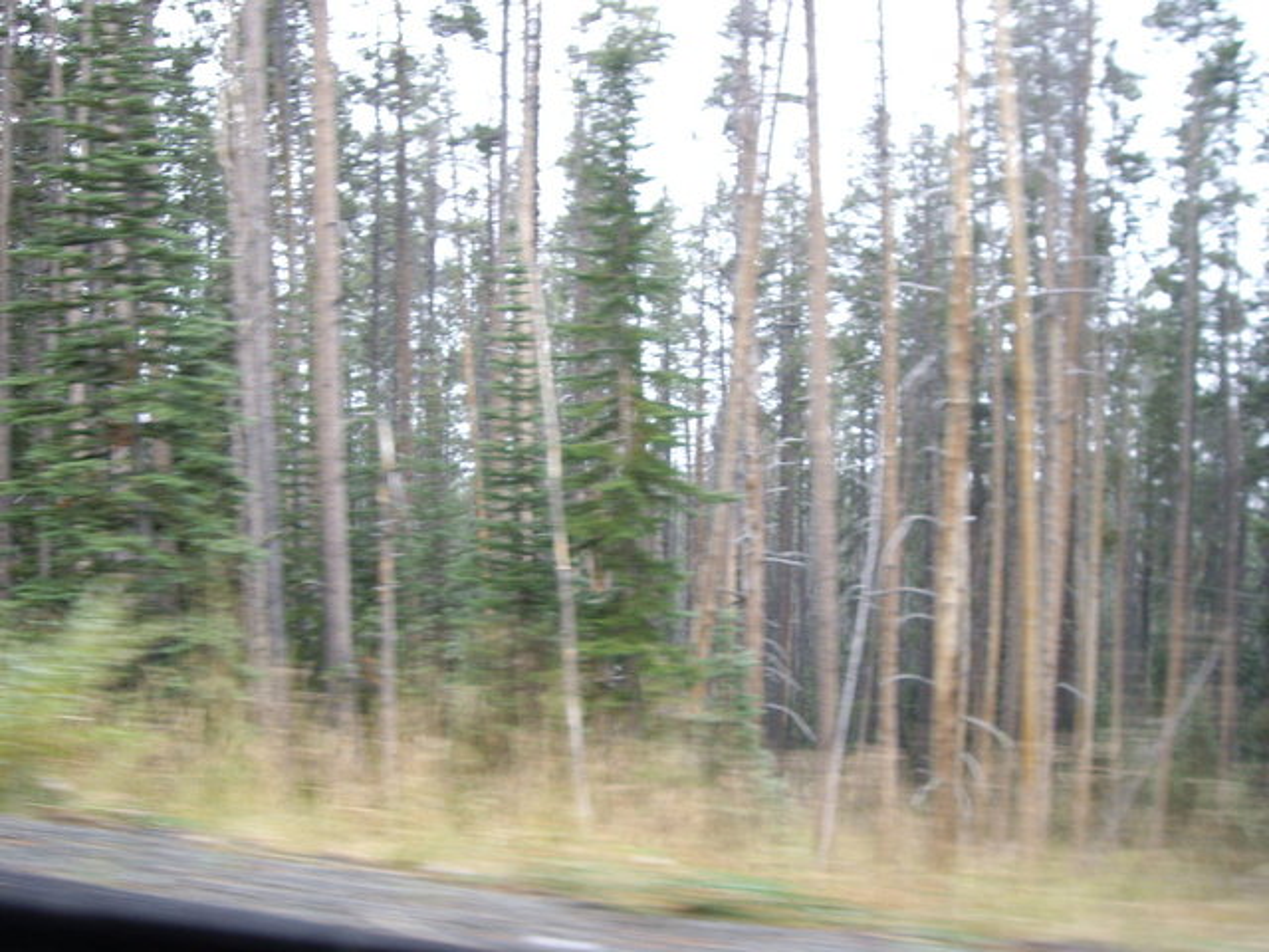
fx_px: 1393
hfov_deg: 49.0
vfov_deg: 37.7
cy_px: 476
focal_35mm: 38
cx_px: 634
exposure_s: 1/100
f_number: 2.7
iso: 100
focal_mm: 6.2
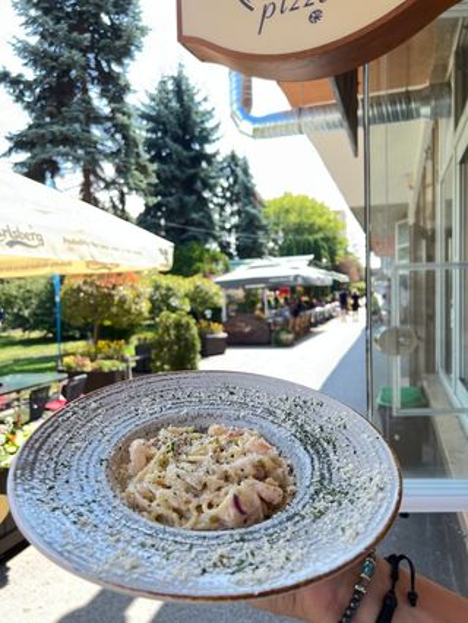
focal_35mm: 26
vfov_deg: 67.3
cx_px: 234
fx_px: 468
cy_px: 312
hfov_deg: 53.1
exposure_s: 1/533
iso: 50
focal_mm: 5.7
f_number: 1.5
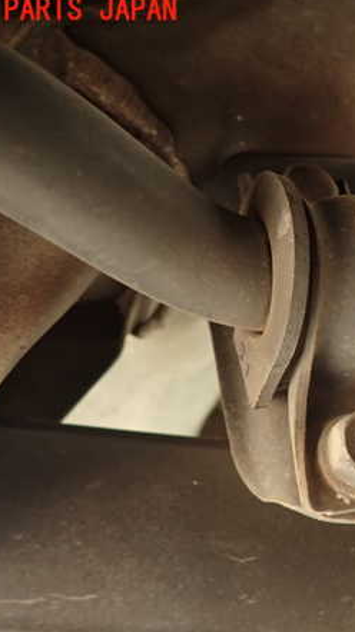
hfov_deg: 30.0
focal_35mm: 37
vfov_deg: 54.0
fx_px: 620
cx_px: 346
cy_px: 315
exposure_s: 1/30
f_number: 2
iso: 250
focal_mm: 4.5
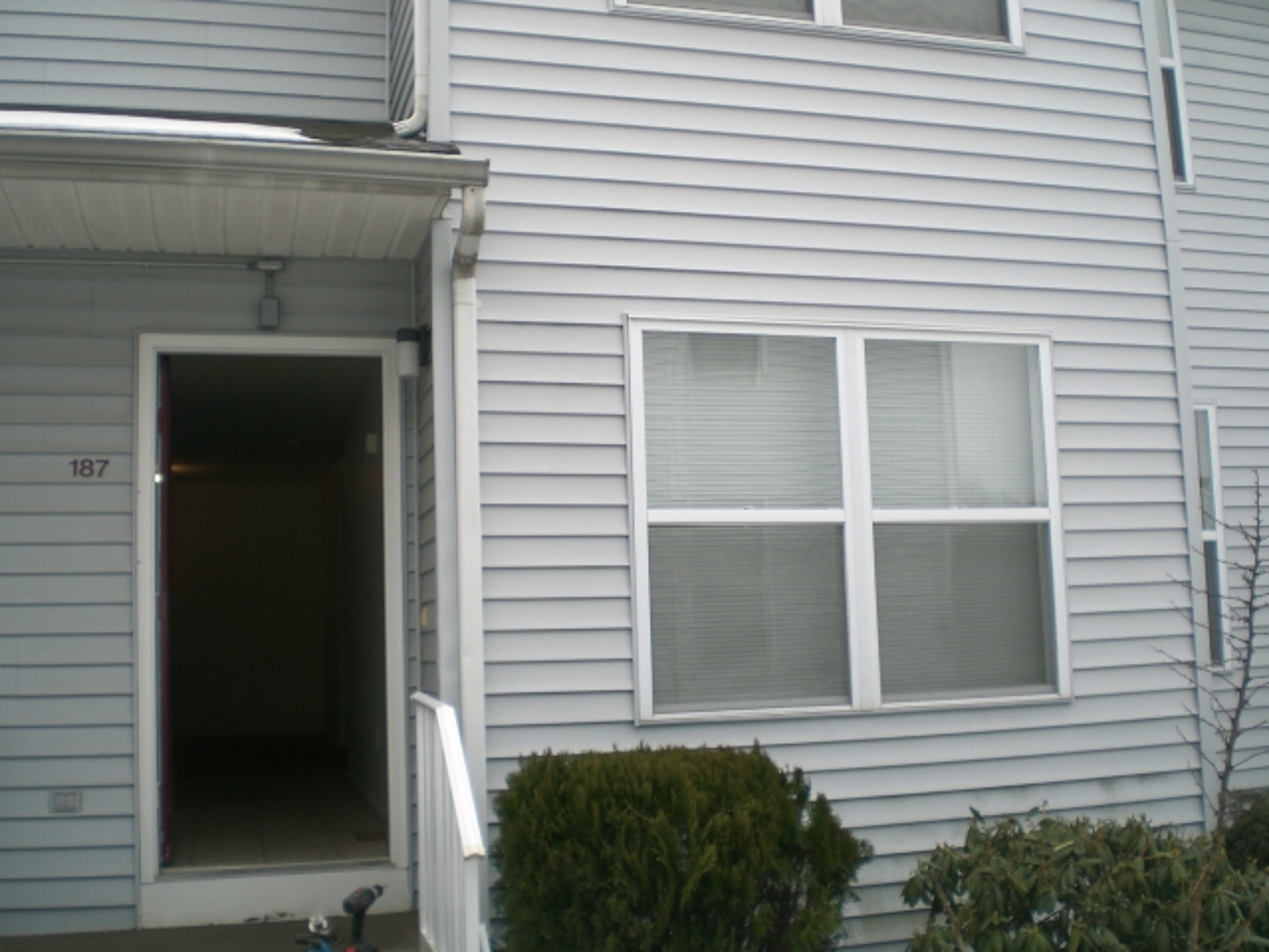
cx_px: 634
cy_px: 476
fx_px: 1393
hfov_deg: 49.0
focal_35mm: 38
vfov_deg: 37.7
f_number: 3.1
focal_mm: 6.3
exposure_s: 1/250
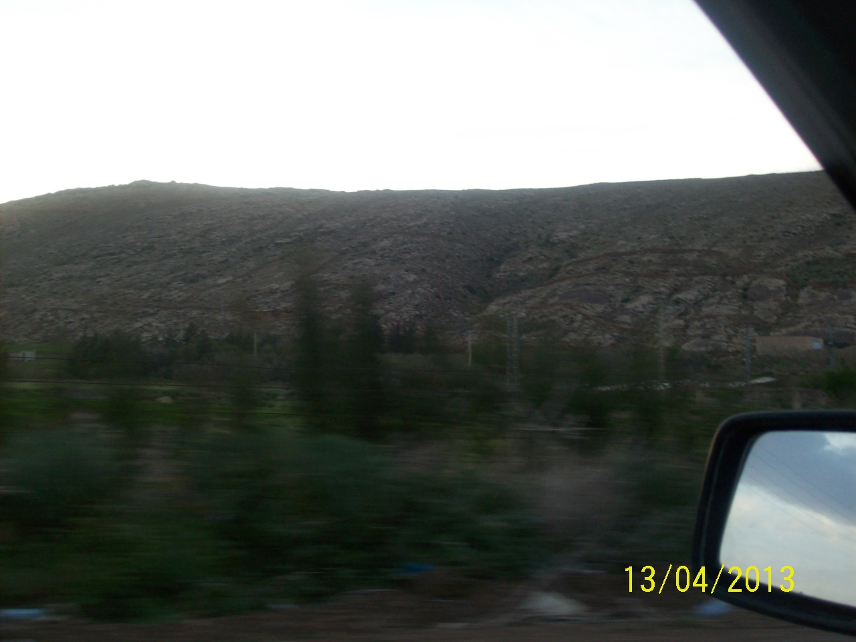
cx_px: 428
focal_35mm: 56
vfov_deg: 26.1
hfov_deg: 34.3
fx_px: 1385
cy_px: 321
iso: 80
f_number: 3.4
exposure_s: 1/84.5
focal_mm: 9.4
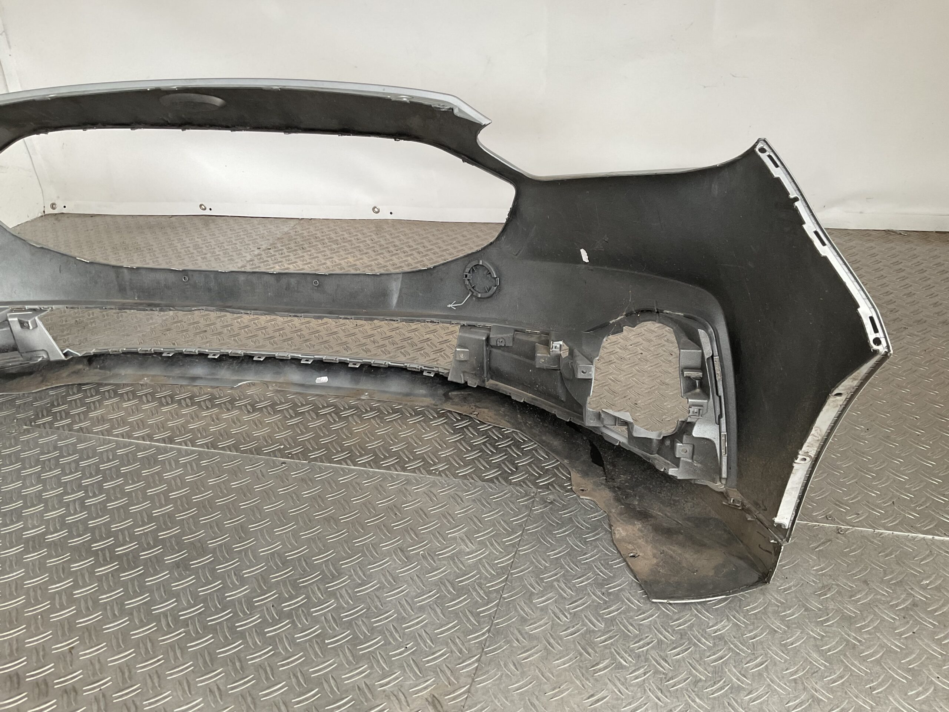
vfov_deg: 48.2
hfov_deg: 61.7
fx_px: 795
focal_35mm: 29
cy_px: 356
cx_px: 474
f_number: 1.8
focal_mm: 3
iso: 64
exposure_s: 1/120
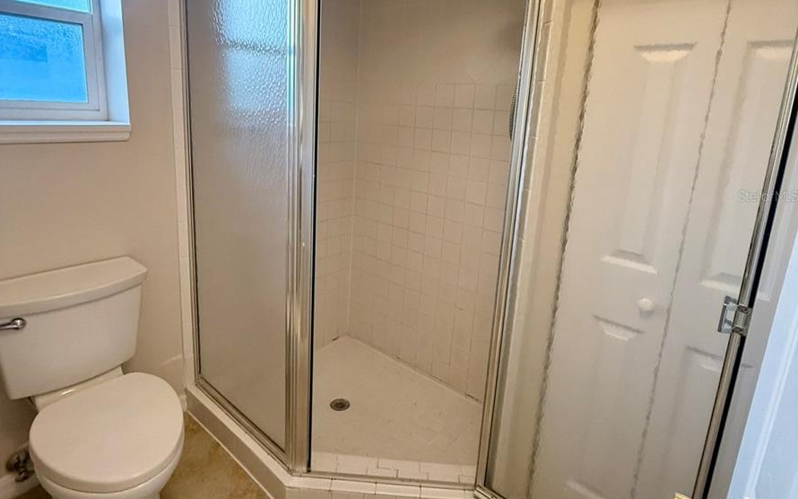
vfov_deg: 59.1
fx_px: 435
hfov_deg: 85.1
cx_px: 398
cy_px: 196
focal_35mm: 20
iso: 400
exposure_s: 1/120
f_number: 2.2
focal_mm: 2.22
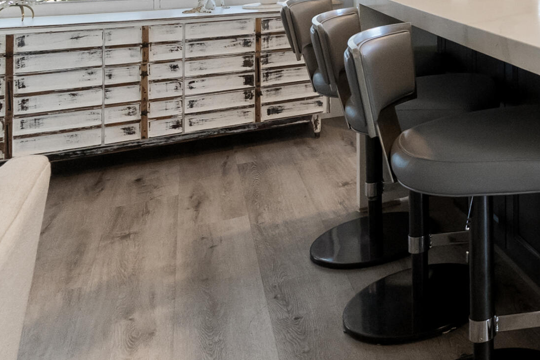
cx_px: 726
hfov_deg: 32.0
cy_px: -64
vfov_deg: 27.2
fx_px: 660
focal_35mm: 44
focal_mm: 16
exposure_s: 1/125
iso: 12800
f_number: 8
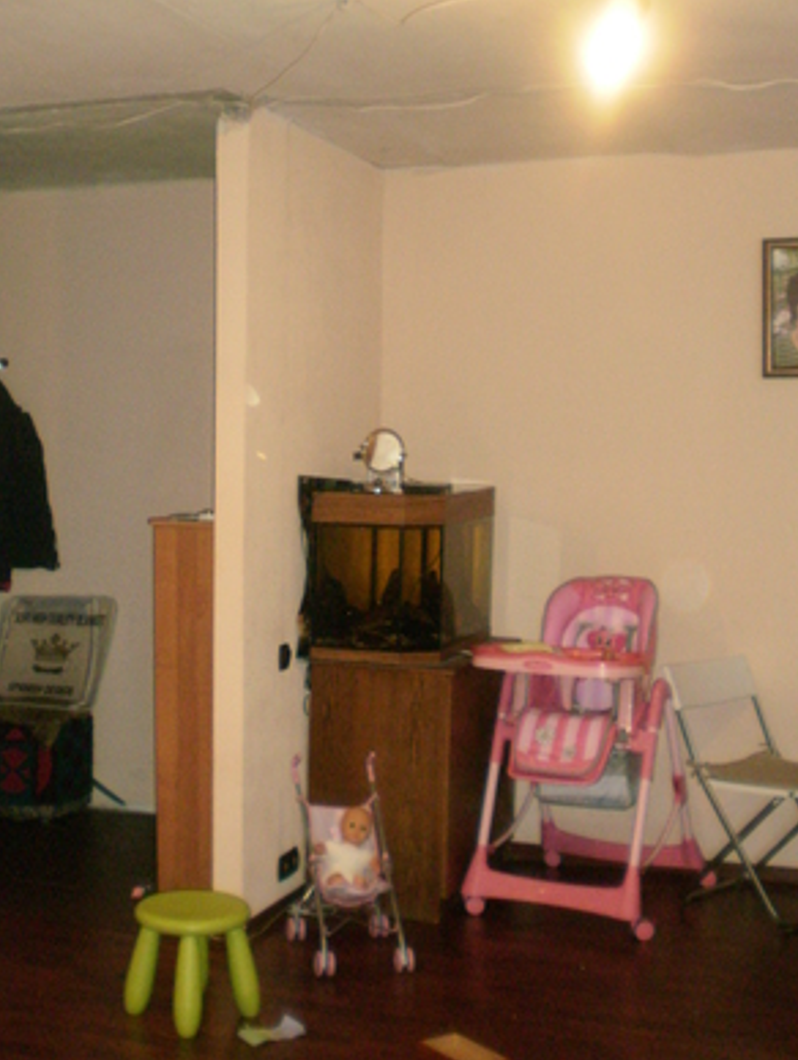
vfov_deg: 37.4
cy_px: 459
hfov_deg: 28.5
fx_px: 1564
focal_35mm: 51
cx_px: 297
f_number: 3.1
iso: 320
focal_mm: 6.3
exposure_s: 1/30
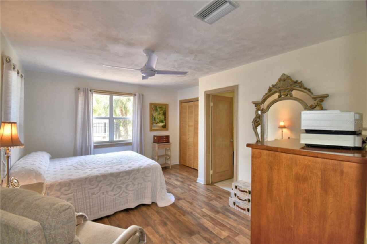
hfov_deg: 100.4
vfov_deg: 77.3
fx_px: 153
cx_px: 184
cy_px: 122
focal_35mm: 15
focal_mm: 10
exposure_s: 1/30
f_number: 4.5
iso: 200
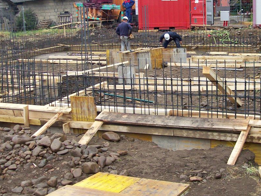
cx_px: 166
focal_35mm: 54
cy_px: 60
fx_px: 407
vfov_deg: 26.8
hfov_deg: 35.3
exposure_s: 1/427
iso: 80
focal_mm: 6
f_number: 2.7
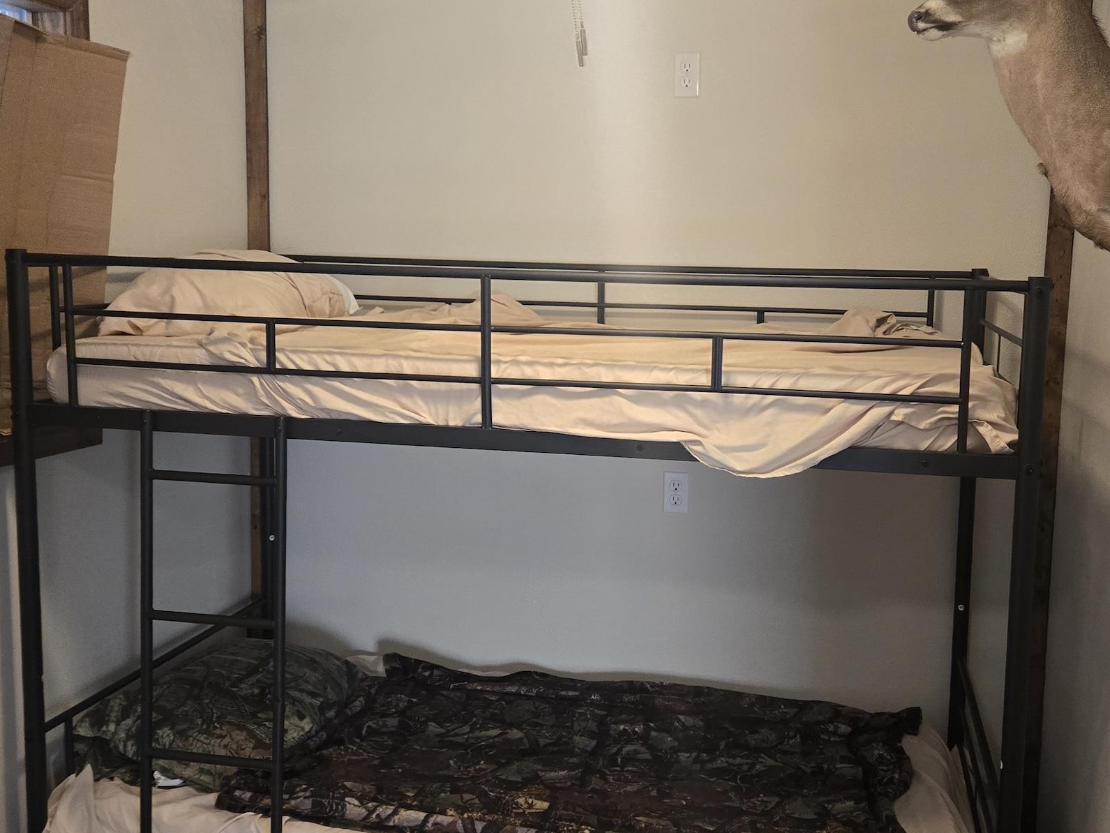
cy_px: 409
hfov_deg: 49.9
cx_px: 645
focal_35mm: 37
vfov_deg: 38.7
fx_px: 1187
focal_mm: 5.4
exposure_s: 1/120
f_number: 1.8
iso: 640
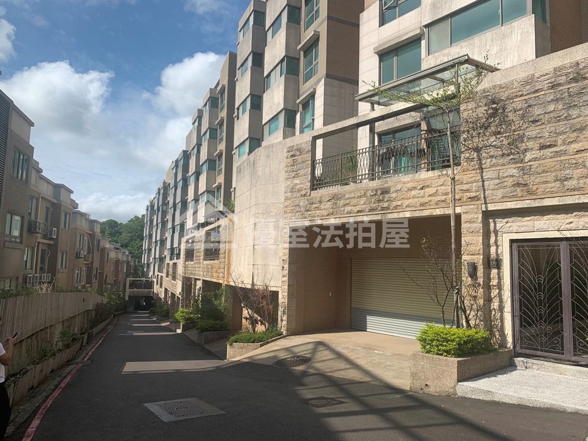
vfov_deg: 53.1
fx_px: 442
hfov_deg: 67.3
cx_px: 294
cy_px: 220
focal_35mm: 26
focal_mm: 4.25
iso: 25
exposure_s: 1/3289
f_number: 1.8
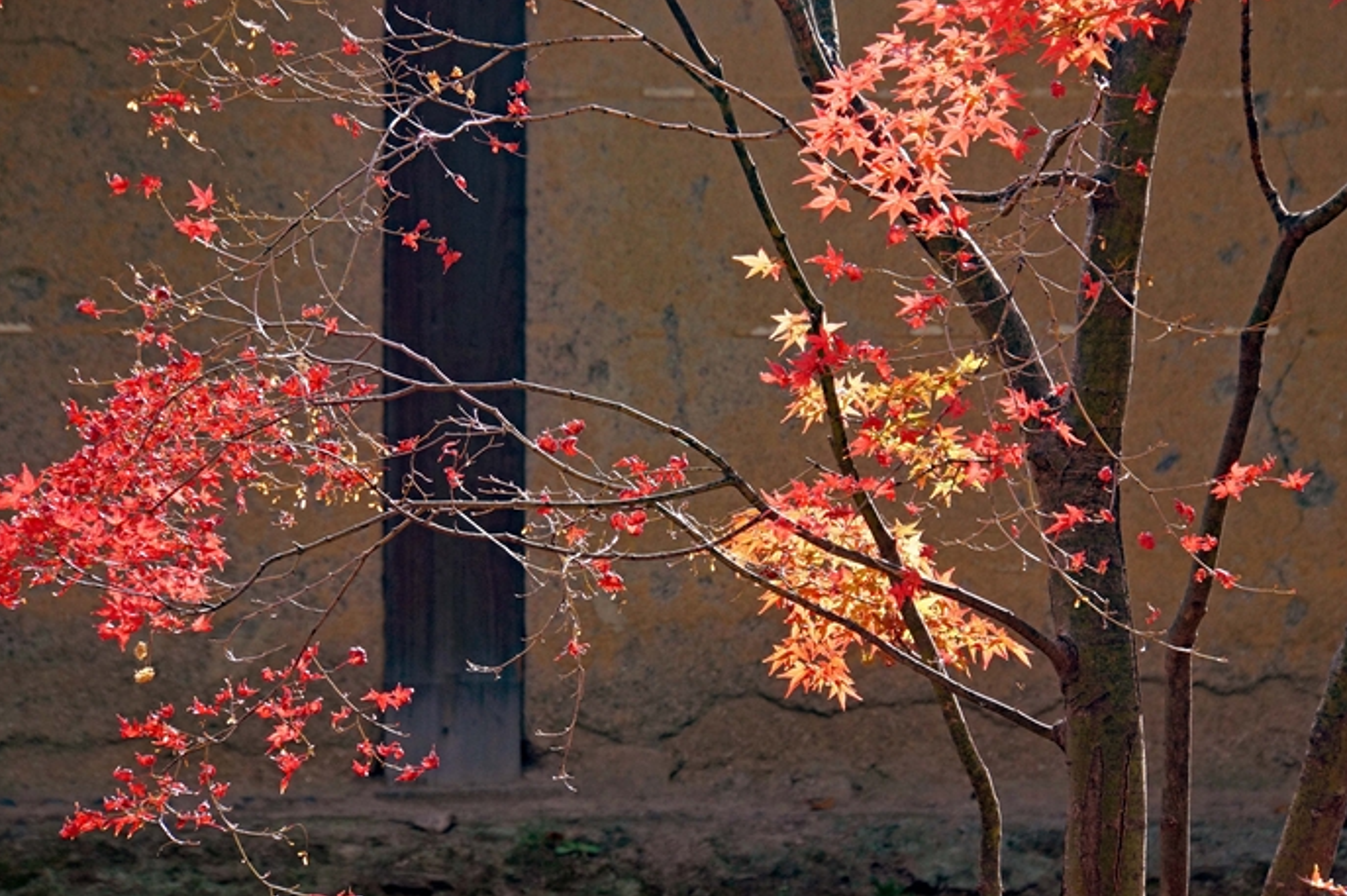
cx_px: 741
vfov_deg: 5.3
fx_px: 9769
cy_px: 416
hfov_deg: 7.9
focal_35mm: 261
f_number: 7.1
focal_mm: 149.5
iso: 400
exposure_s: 1/320
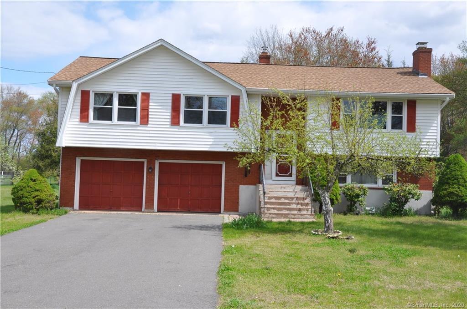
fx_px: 544
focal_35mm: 42
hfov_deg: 46.5
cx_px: 234
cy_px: 154
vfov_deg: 31.8
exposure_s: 1/160
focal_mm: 28
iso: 200
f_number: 13
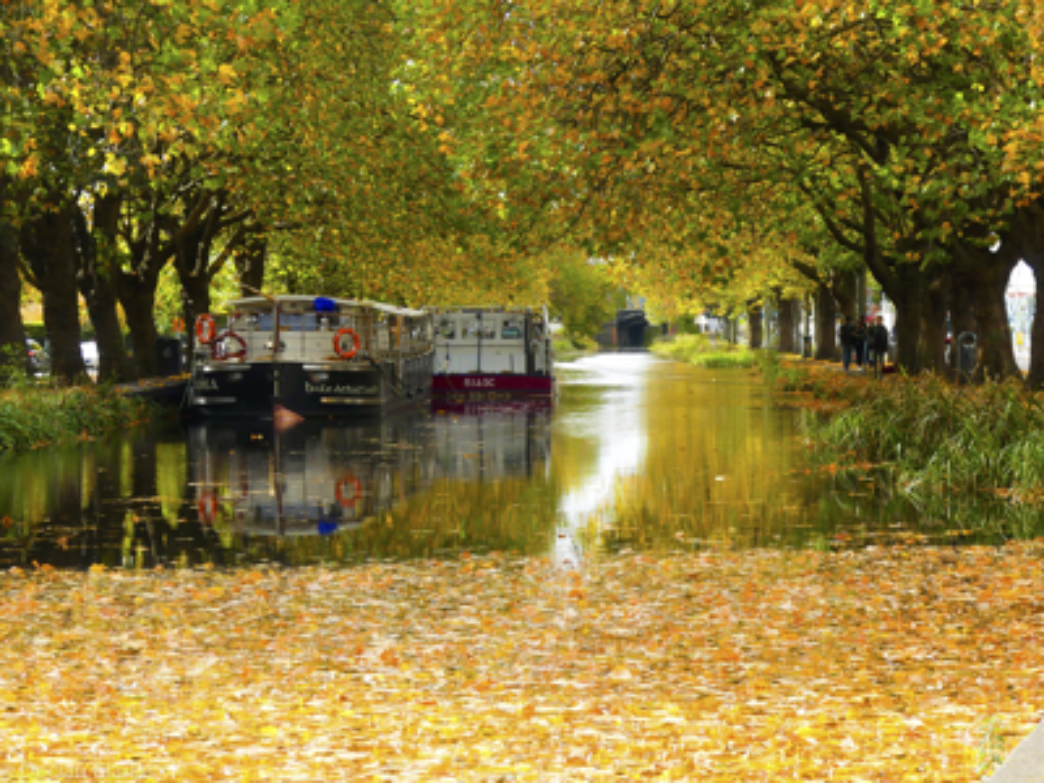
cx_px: 522
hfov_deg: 19.3
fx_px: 3076
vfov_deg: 14.5
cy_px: 392
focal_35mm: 102
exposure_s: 1/200
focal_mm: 18.3
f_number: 4
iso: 100
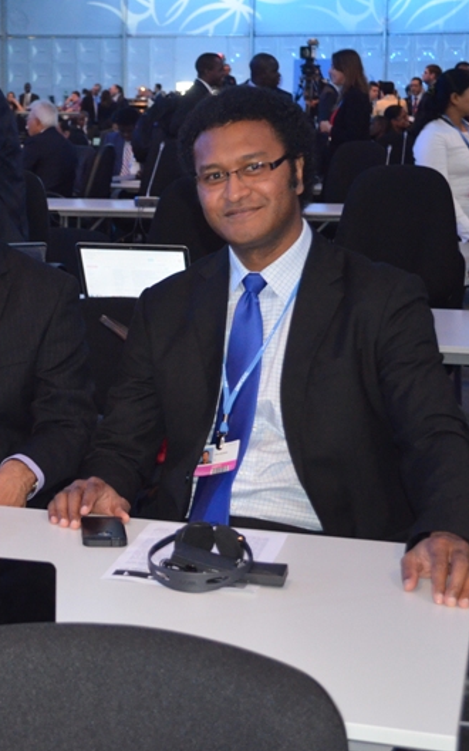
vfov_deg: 27.8
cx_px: -10
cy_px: 376
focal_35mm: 74
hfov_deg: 17.2
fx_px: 1513
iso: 3200
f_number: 4.8
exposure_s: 1/60
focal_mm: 32
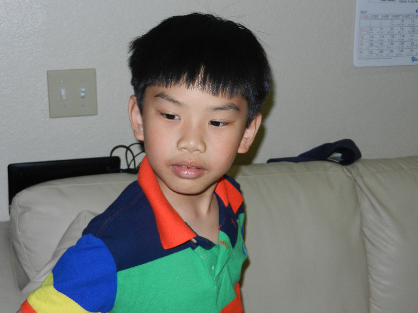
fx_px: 640
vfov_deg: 27.5
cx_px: 209
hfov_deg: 36.2
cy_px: 156
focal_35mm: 53
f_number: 4.4
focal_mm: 9.4
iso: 200
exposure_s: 1/30
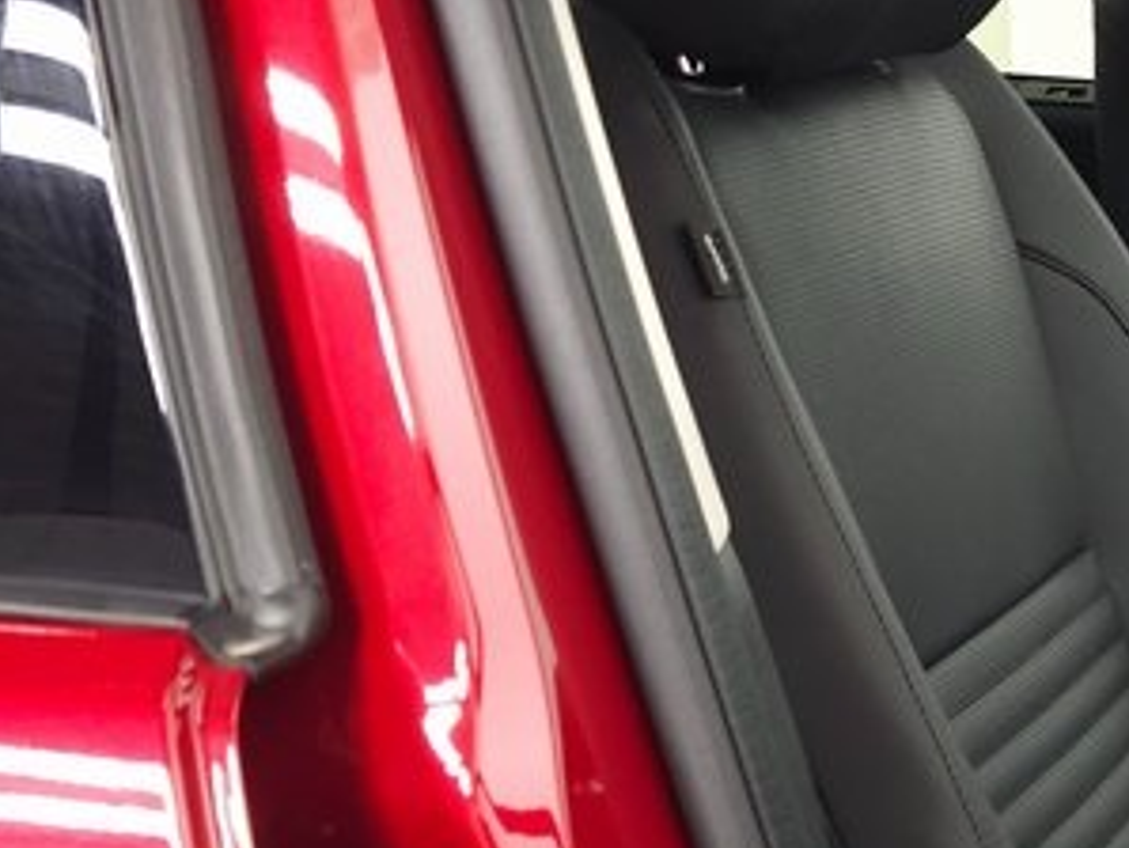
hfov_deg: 19.6
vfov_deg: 18.4
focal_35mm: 79
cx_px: 1925
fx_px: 2579
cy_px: 780
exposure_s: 1/60
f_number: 1.7
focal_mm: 6.3
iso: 200
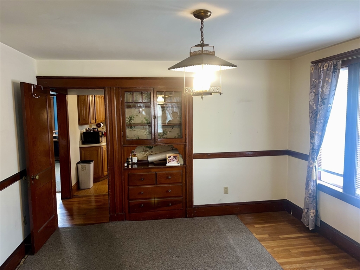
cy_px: 135
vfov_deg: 53.1
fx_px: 270
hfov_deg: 67.3
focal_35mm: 26
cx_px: 180
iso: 64
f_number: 1.5
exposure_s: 1/15
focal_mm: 5.7
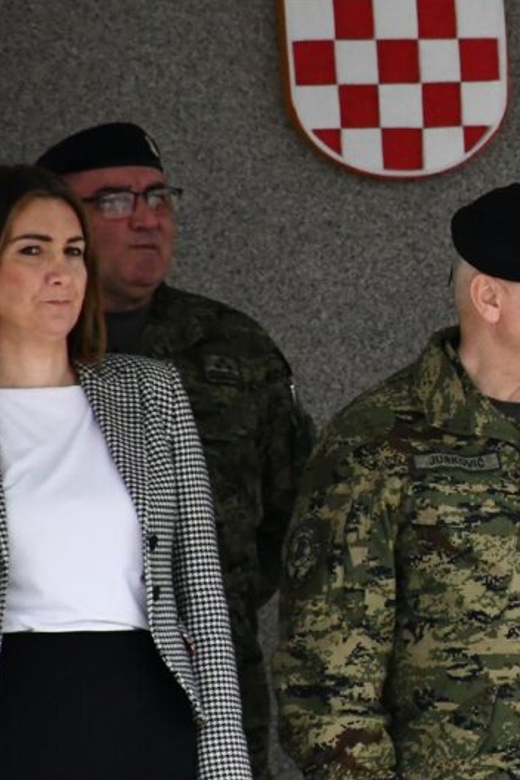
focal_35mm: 501
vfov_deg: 4.1
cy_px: 488
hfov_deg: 2.7
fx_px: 10854
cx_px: 795
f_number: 5.6
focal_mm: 140
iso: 3200
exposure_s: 1/3200
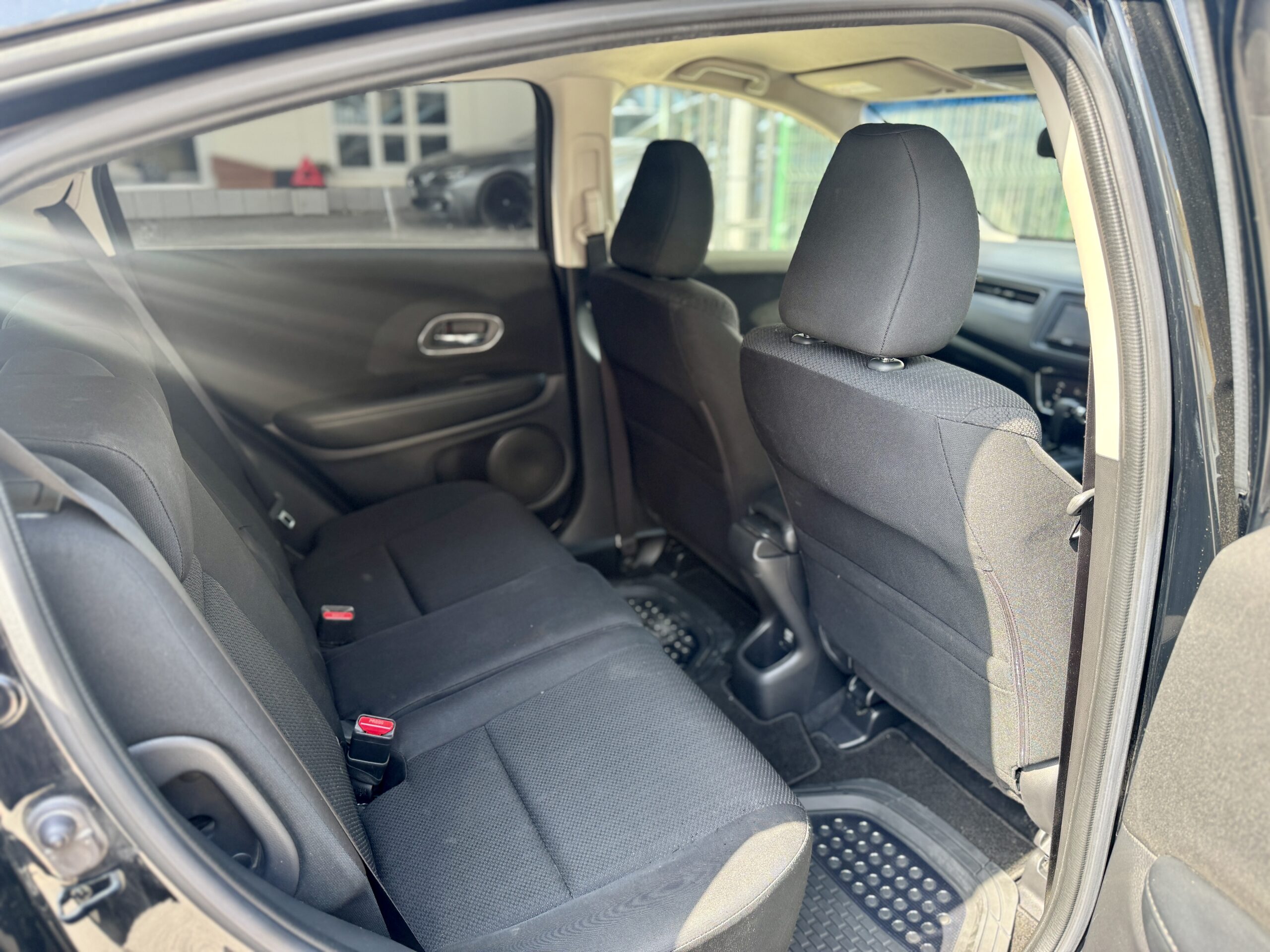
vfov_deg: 56.8
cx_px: 635
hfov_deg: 71.6
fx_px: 881
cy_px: 476
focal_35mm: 24
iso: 100
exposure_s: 1/145
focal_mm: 6.76
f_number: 1.78
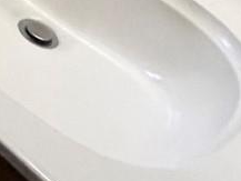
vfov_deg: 9.3
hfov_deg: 12.5
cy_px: -443
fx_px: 717
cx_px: -411
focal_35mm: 103
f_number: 2.2
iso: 320
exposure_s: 1/120
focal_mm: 2.22
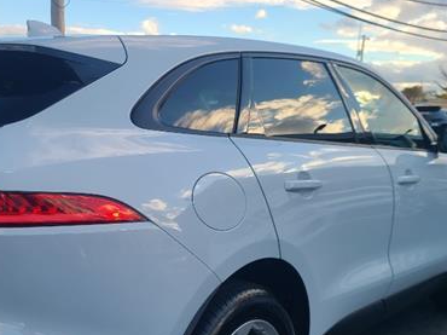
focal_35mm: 45
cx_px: 139
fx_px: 581
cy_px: 235
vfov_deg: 31.8
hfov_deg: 41.4
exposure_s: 1/833
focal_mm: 5.4
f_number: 1.8
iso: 40
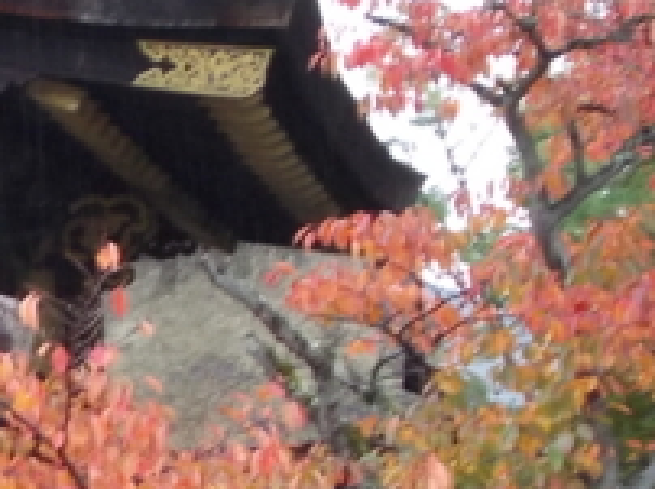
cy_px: 525
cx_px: -376
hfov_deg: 9.5
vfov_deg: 7.3
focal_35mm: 202
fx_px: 3818
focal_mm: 7.2
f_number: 3.6
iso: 140
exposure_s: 1/30
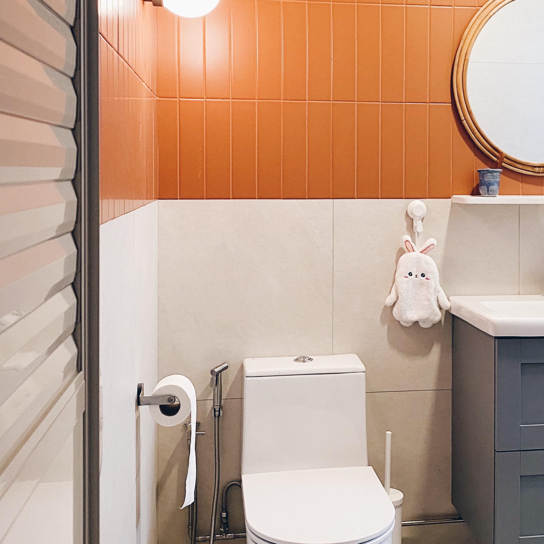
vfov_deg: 36.6
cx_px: 355
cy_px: 203
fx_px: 818
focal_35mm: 46
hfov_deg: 36.5
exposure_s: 1/50
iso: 160
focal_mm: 4.25
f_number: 1.8
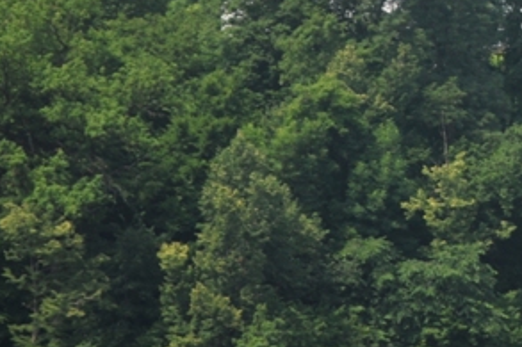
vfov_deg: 3.7
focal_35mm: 367
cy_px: -101
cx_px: 784
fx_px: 5318
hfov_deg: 5.6
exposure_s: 1/160
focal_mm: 70
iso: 200
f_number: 6.3
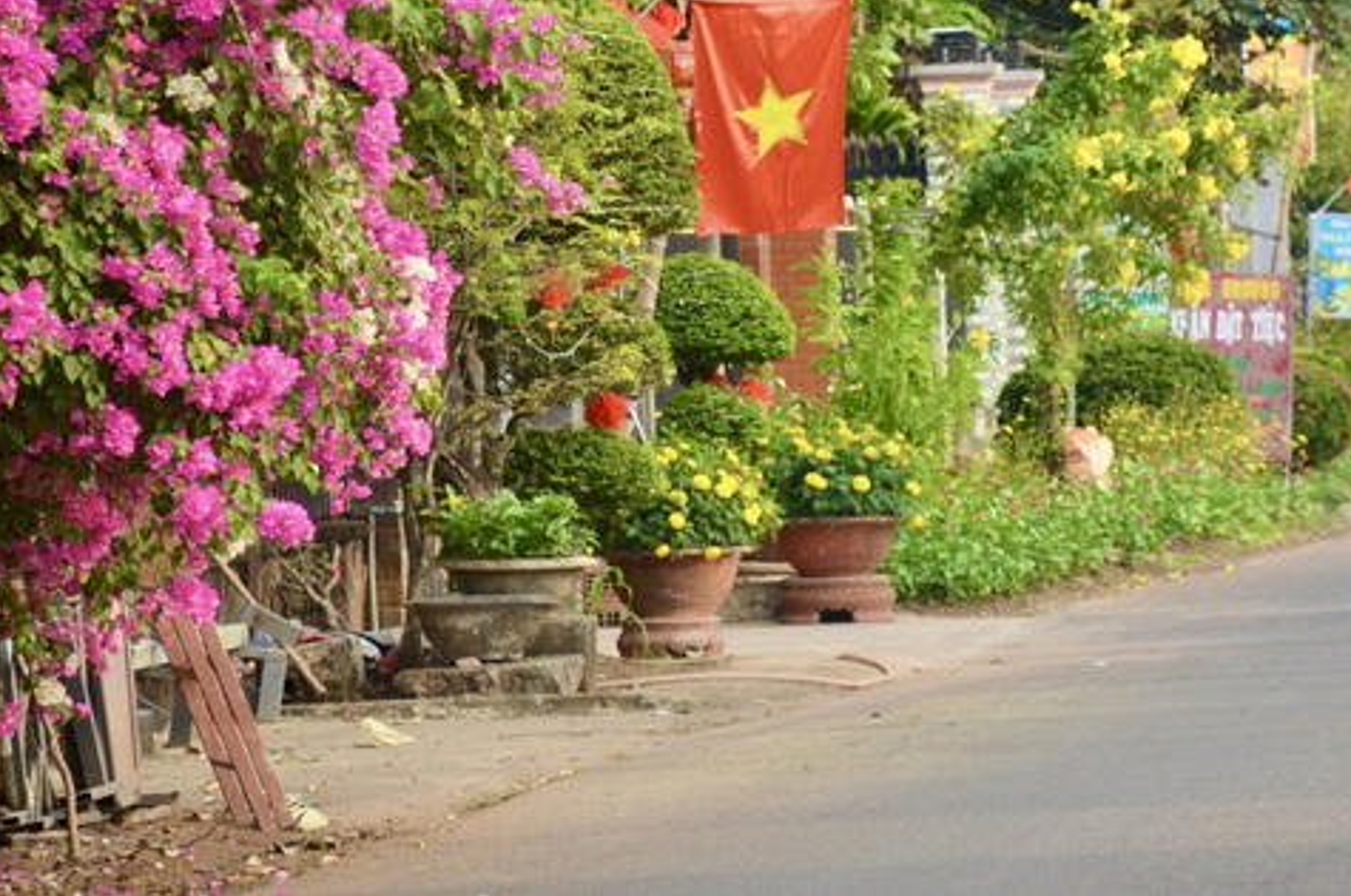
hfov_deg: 6.2
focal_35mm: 333
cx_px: 1030
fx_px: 12469
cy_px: 164
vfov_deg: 4.1
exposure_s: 1/320
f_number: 5.6
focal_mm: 135
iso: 400
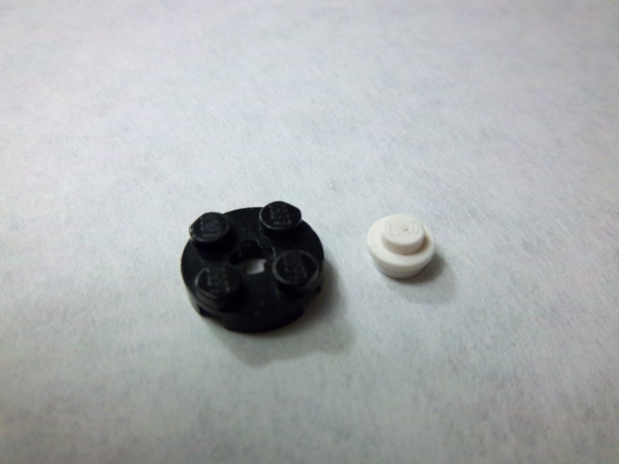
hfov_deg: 63.4
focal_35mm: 28
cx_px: 310
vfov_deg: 49.7
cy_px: 232
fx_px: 501
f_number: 3.5
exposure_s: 1/30
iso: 160
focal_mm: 5.05
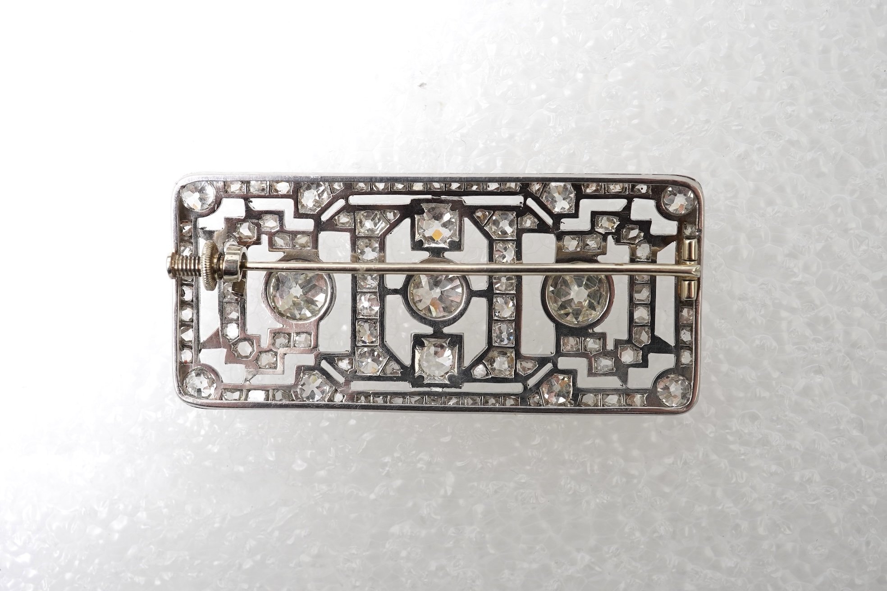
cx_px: 444
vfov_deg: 29.9
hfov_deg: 43.6
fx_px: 1109
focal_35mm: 45
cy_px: 296
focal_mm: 30
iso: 500
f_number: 16
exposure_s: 1/125
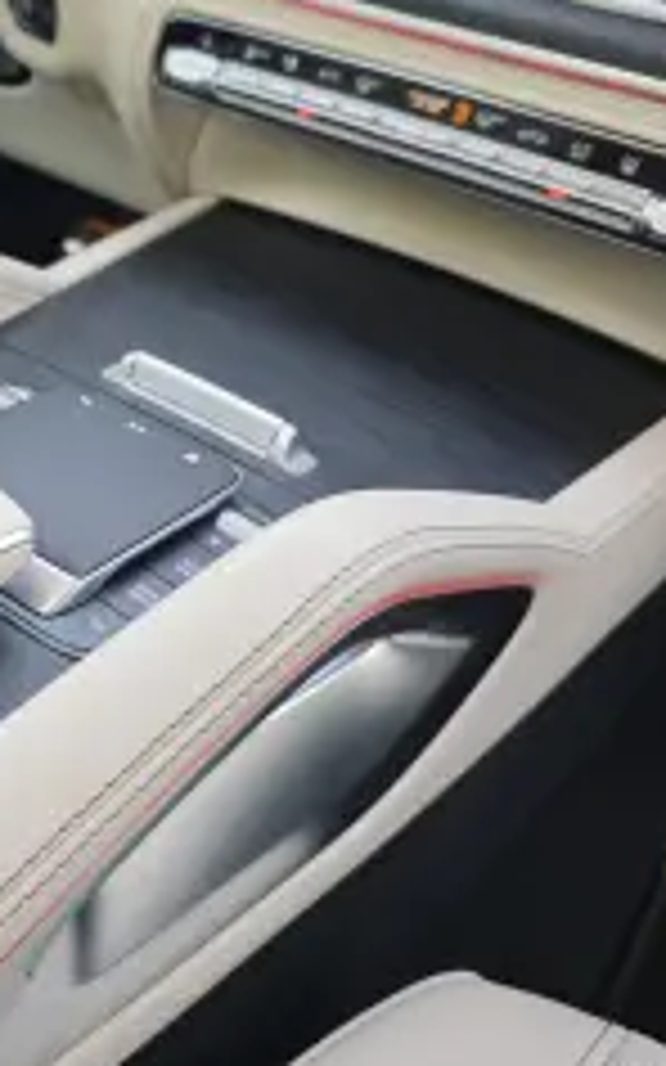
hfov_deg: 31.4
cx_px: -22
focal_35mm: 37
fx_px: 1075
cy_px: 481
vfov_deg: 52.7
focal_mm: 6.55
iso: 125
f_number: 1.6
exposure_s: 1/100
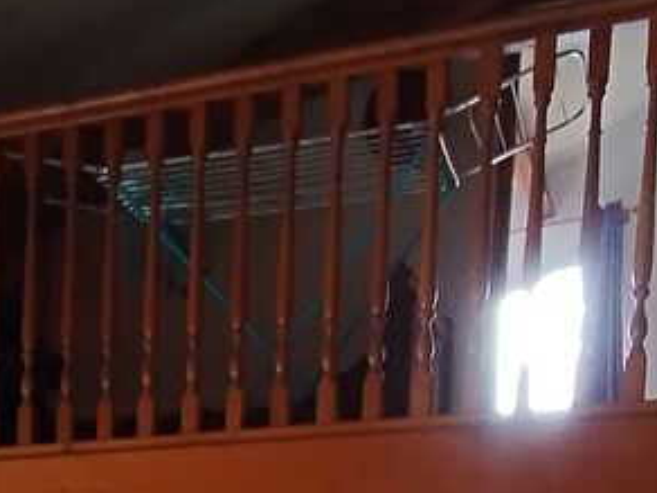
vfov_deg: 15.8
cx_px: 25
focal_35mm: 79
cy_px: 903
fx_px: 1499
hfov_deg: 23.8
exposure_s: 1/33.3
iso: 130
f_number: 2.2
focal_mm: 1.65
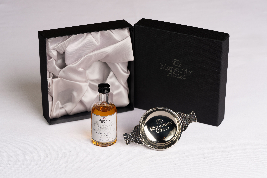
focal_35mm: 90
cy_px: 89
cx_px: 134
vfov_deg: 15.2
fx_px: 667
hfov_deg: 22.6
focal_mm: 90
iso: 100
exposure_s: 1/200
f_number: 9
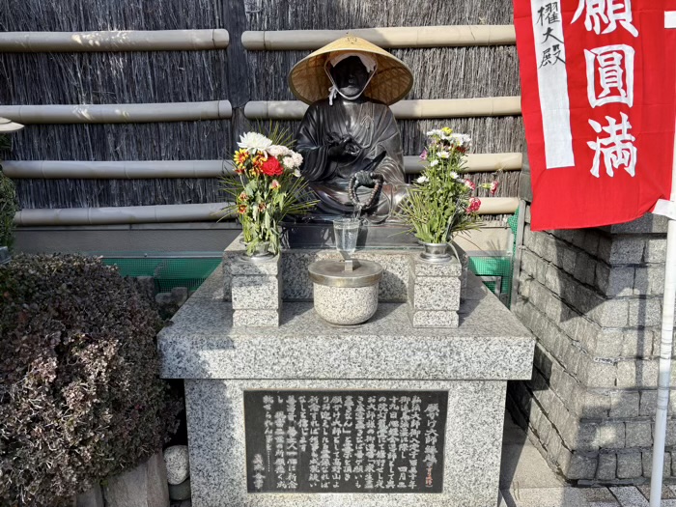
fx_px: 508
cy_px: 254
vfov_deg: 53.1
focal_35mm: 26
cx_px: 338
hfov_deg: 67.3
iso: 50
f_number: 1.6
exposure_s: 1/1178
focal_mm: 5.96
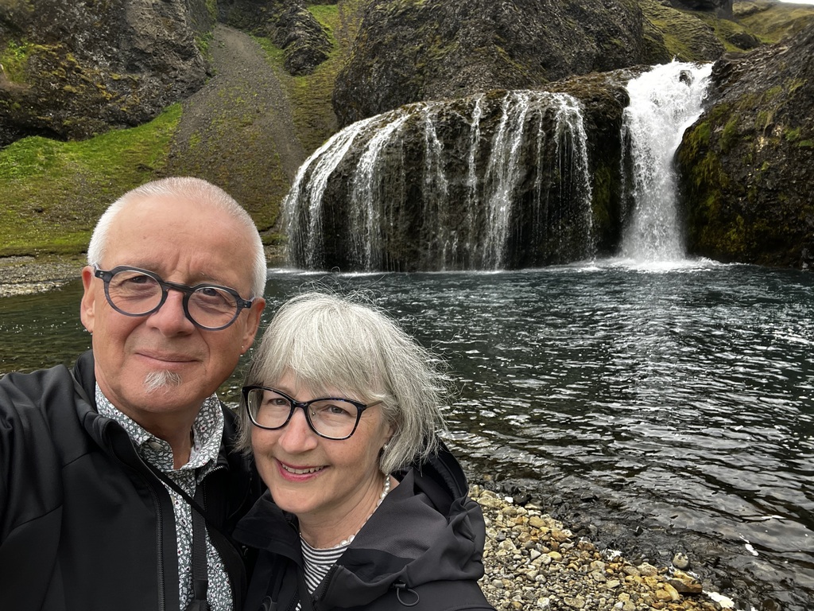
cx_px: 407
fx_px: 541
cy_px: 306
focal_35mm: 23
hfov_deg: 73.9
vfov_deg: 58.9
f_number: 2.2
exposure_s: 1/161
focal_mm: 2.71
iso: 25
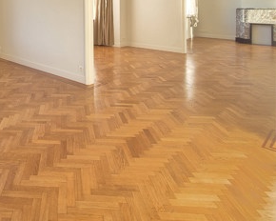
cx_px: 45
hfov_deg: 56.4
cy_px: 8
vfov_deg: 44.9
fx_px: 229
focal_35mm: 28
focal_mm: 2.2
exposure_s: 1/100
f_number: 2.2
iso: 100
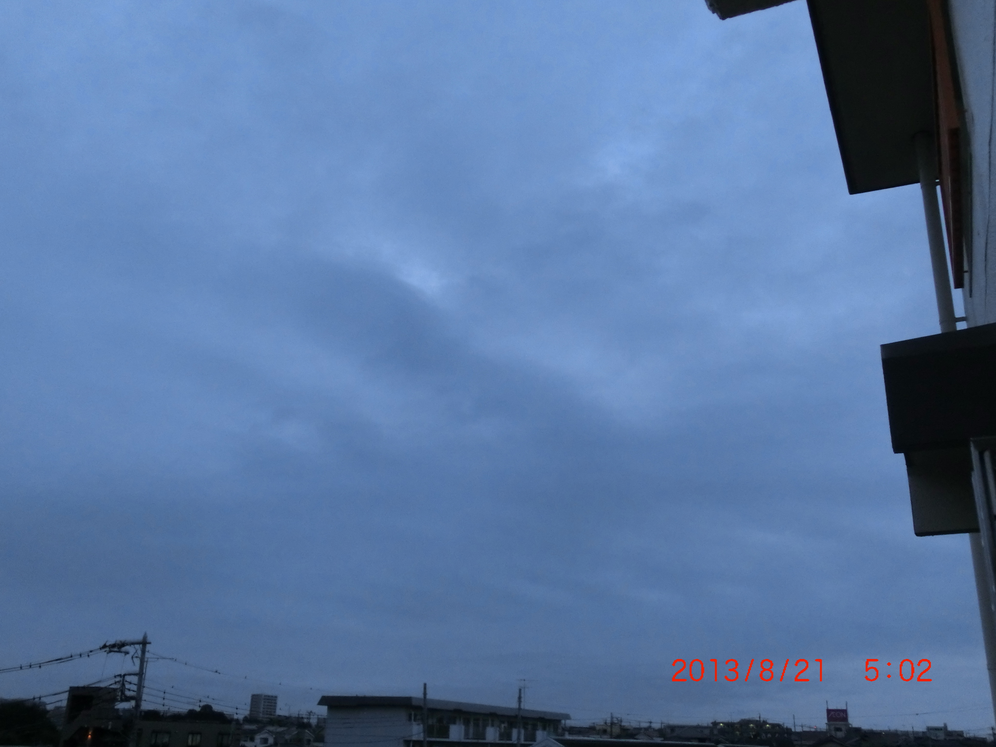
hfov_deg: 55.4
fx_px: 950
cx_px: 498
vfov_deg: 42.9
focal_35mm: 33
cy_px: 374
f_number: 3.7
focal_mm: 5.93
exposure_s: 1/60
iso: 400
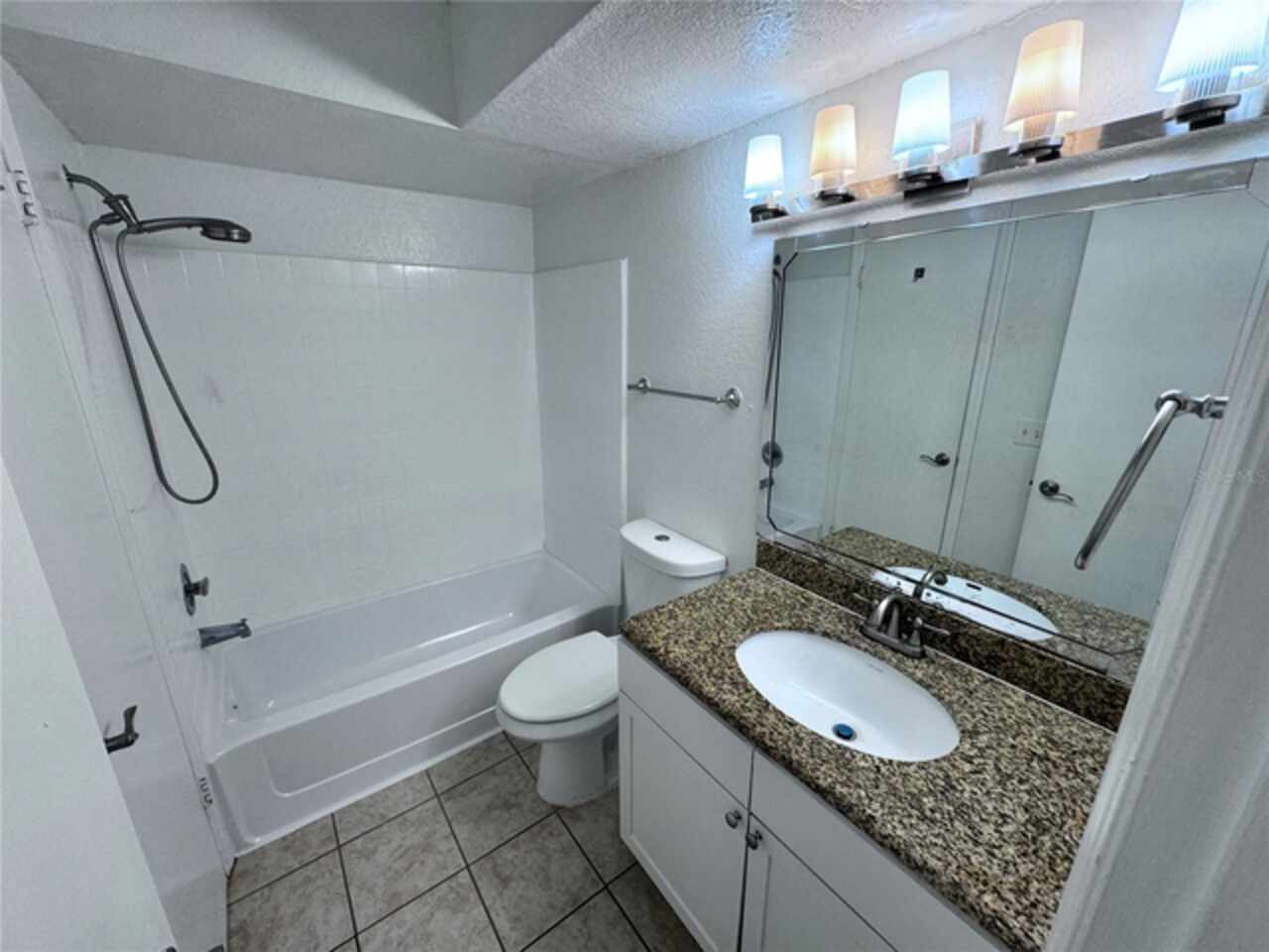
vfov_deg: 85.7
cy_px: 476
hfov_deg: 102.1
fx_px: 513
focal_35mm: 14
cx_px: 634
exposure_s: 1/120
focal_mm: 2.22
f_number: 2.2
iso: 160
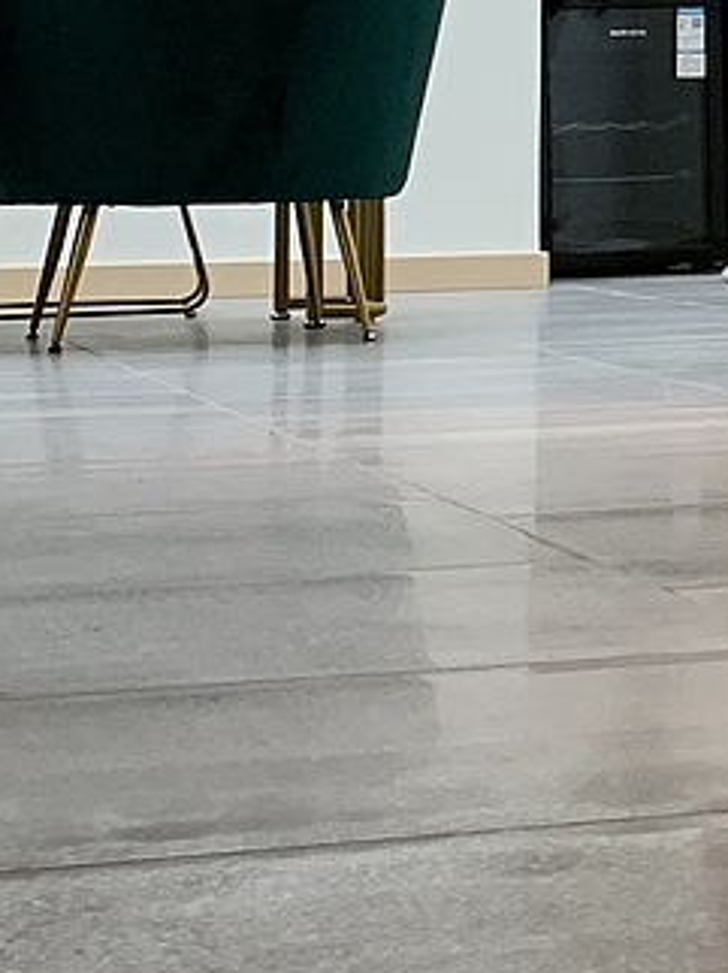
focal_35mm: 138
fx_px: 3875
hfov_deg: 9.8
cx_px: 1544
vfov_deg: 14.0
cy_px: -128
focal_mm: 4.25
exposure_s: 1/50
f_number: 1.8
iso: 125
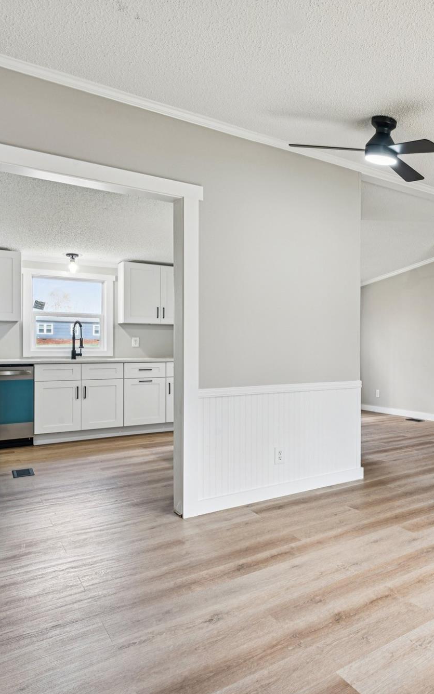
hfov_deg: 41.8
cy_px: 344
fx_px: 488
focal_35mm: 26
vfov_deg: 70.9
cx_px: 431
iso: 100
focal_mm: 16.5
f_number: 13
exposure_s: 1/2
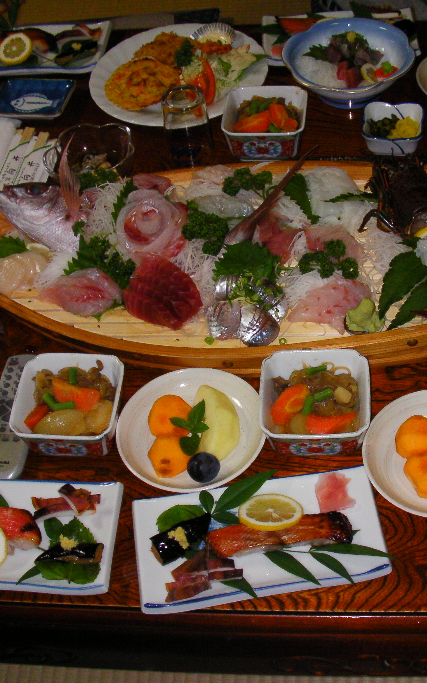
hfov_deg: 23.9
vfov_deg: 37.5
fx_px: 1005
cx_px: 289
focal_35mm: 54
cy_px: 342
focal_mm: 6.3
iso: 200
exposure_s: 1/30
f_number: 3.5
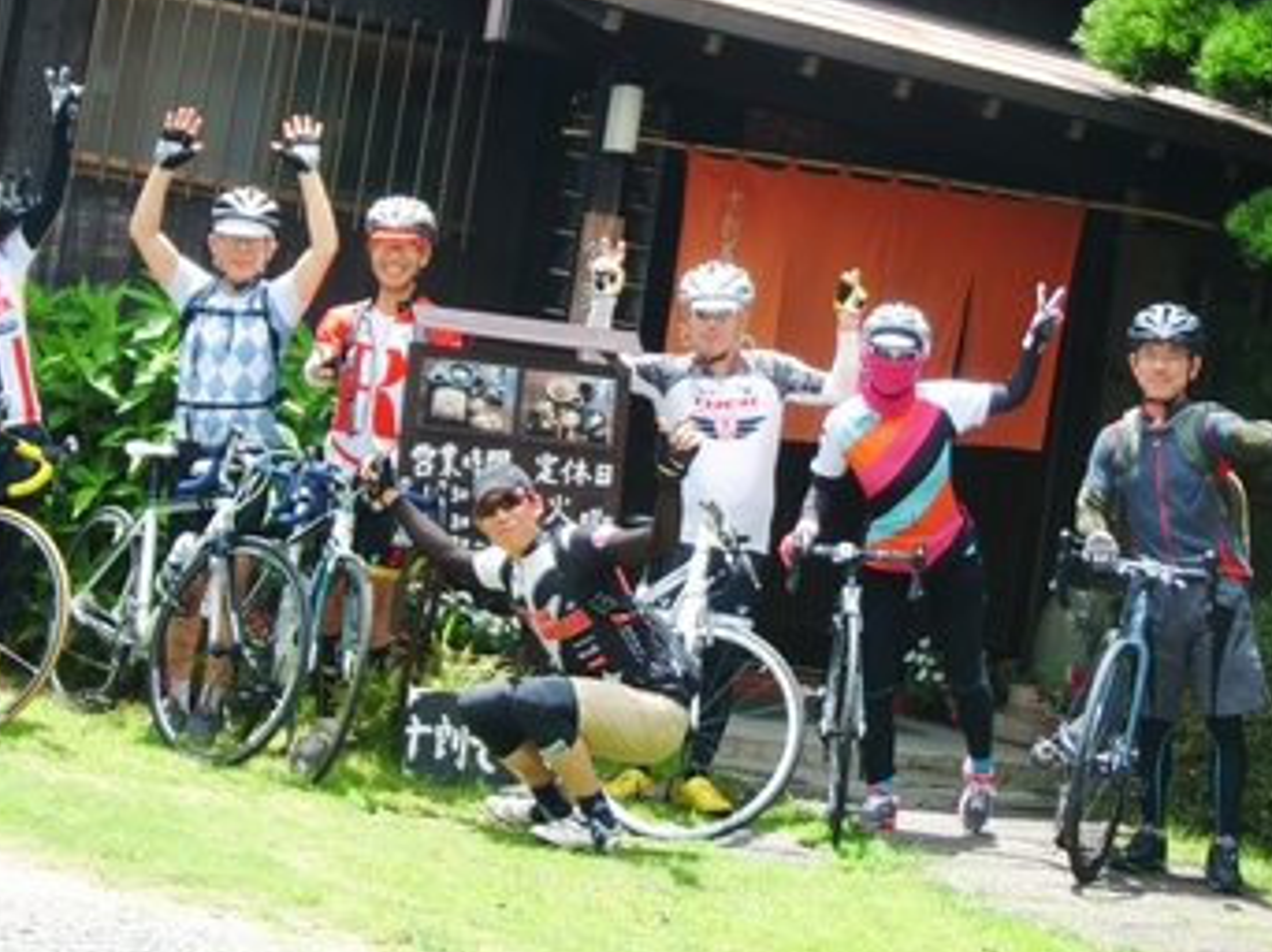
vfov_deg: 18.6
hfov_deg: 24.7
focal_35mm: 79
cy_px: 301
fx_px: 2901
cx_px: 759
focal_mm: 7.95
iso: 64
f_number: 4.1
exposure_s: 1/200
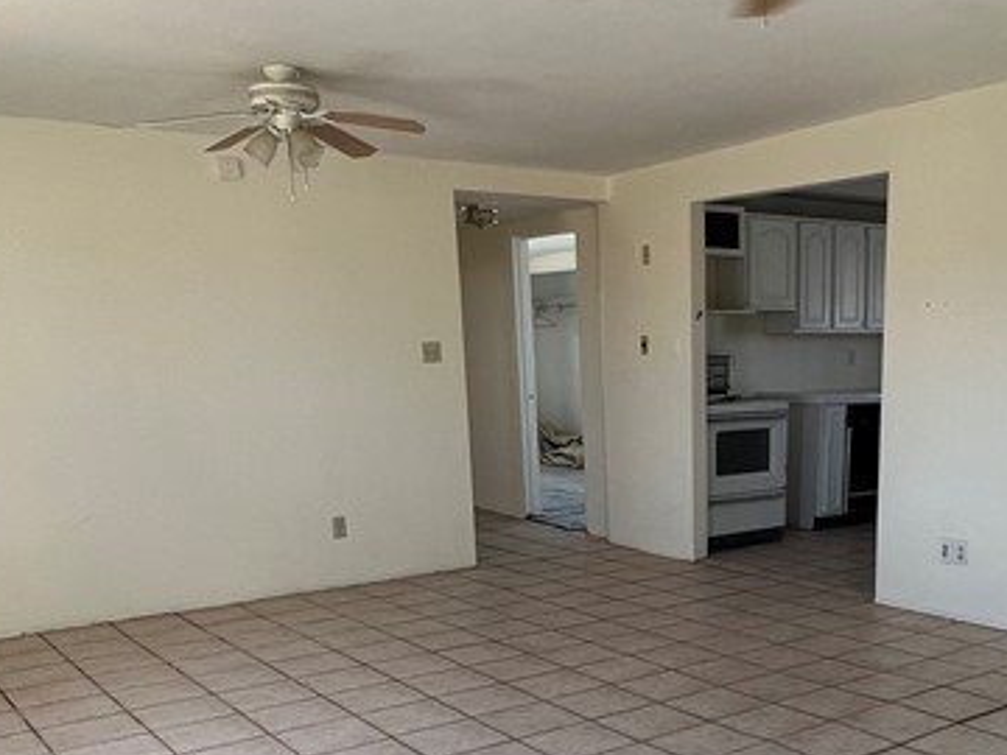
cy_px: 632
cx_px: 722
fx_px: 1076
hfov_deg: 48.7
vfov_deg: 37.0
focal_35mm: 37
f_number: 1.8
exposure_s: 1/99
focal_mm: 1.57
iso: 50
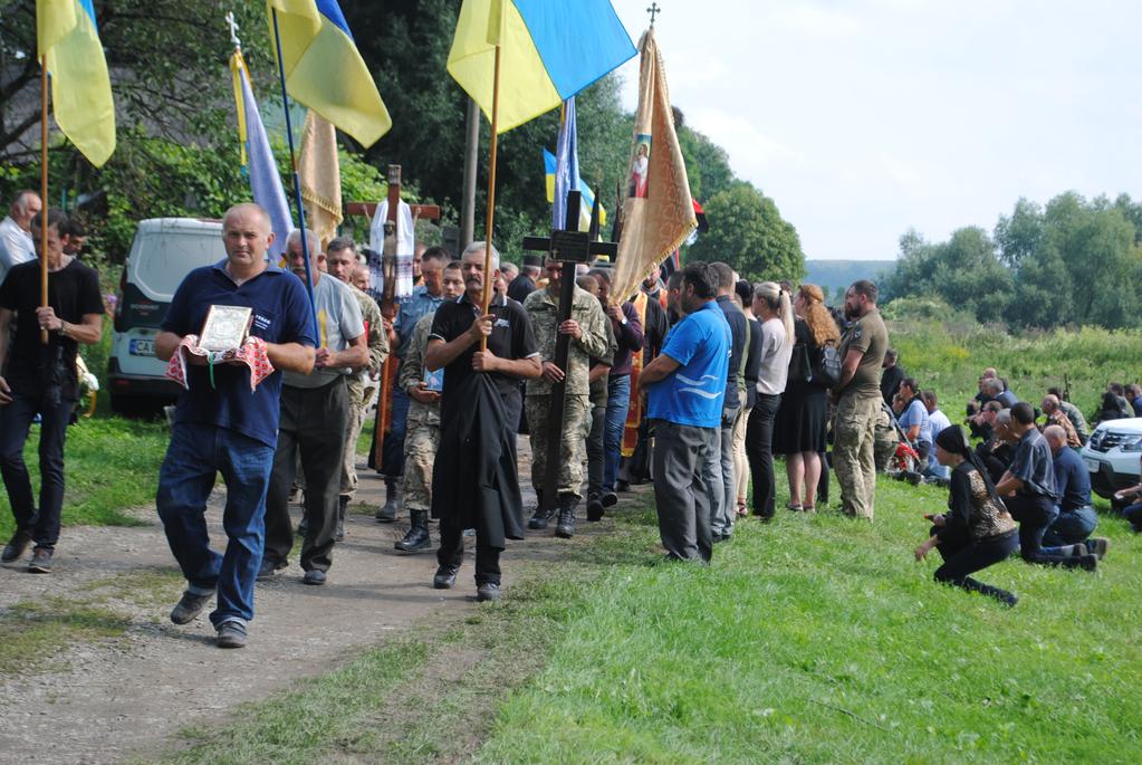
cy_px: 382
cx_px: 571
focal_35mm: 75
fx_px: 2382
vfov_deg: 18.2
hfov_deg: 27.0
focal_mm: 50
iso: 100
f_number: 6.3
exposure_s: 1/160
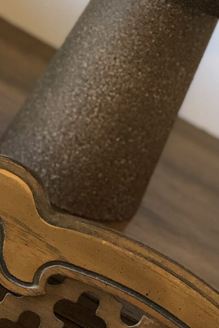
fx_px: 1687
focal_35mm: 185
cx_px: 192
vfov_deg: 11.0
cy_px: -7
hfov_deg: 7.4
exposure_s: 1/30
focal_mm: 6
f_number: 2.4
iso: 100
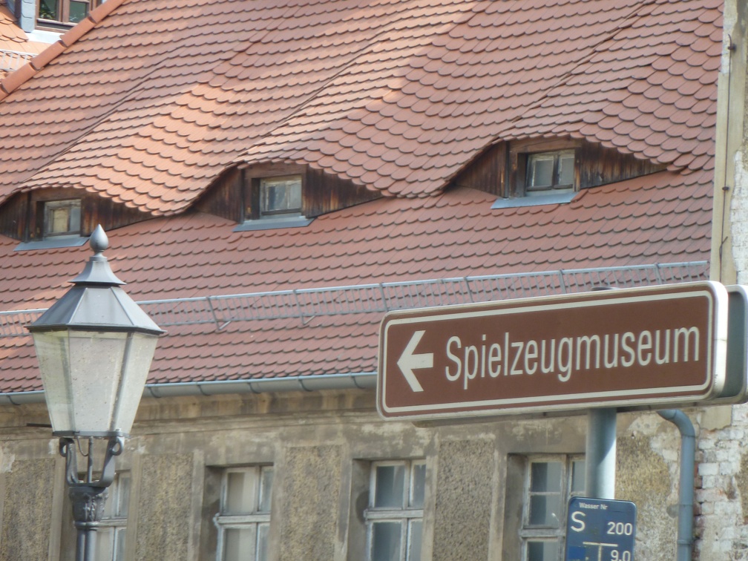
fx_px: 6007
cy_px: 280
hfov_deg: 7.1
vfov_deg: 5.3
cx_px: 374
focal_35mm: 278
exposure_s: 1/125
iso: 100
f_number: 4.8
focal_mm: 45.7
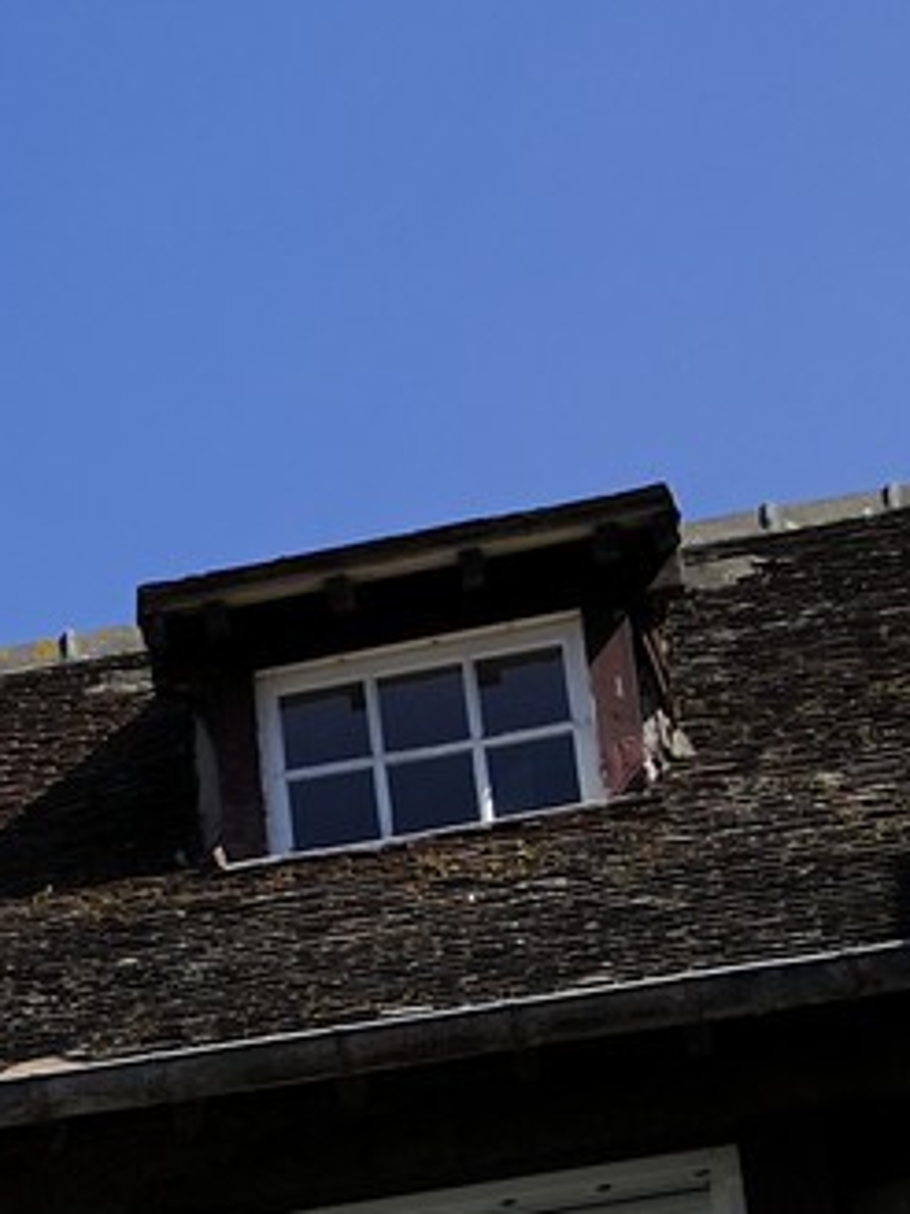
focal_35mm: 197
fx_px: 6905
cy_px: 1751
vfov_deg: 9.8
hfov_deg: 6.8
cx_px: -1905
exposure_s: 1/250
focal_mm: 42
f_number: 10
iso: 200
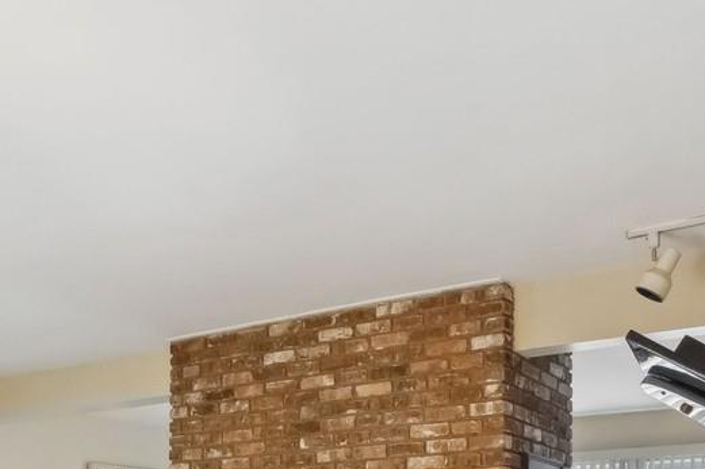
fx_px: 842
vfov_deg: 27.5
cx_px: 401
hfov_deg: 45.3
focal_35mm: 43
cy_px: 558
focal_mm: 14
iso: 5000
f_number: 8
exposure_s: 1/125
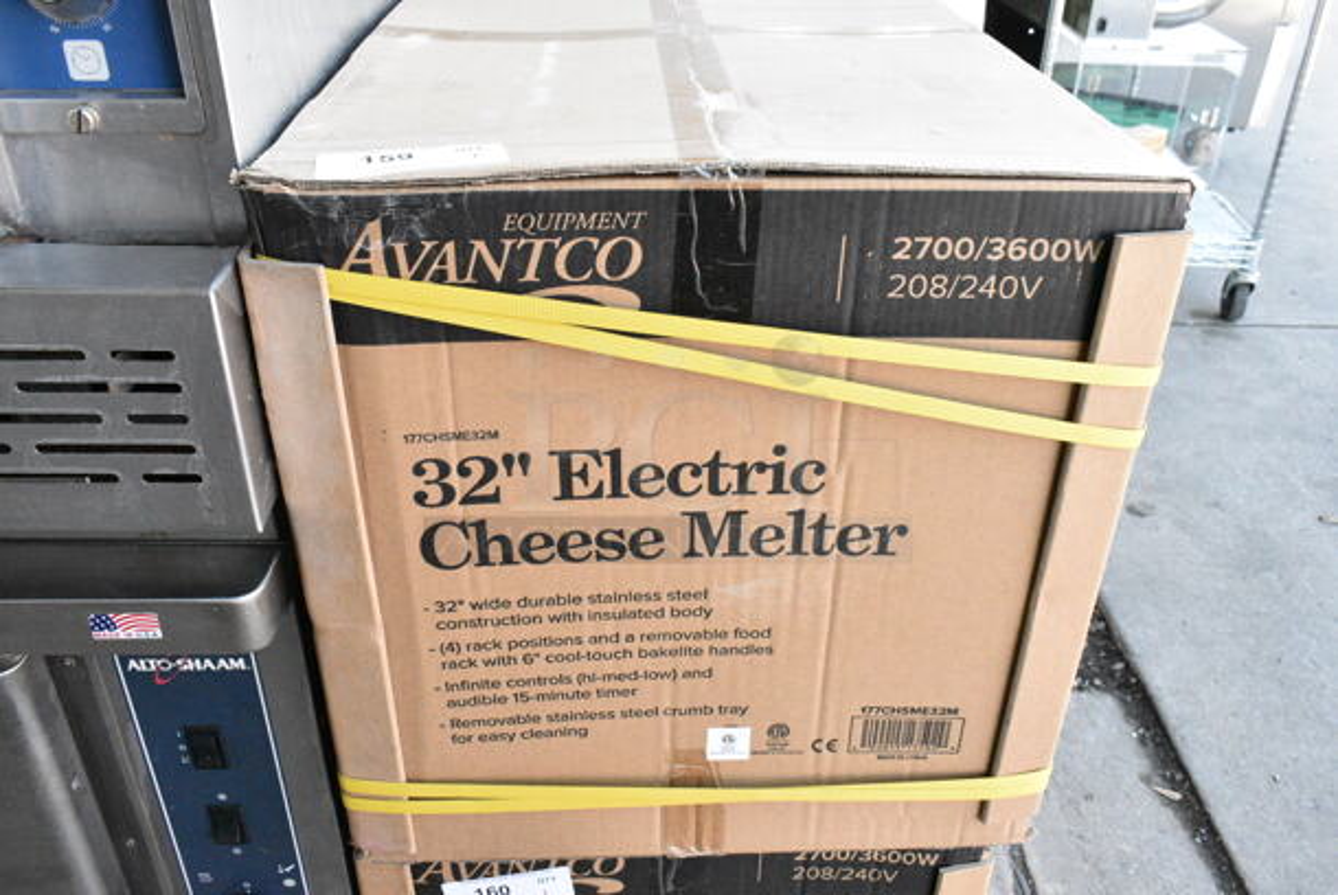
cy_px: 448
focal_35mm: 30
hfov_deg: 61.9
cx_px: 669
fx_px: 1116
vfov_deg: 43.7
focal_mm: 20
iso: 6400
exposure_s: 1/400
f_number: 10
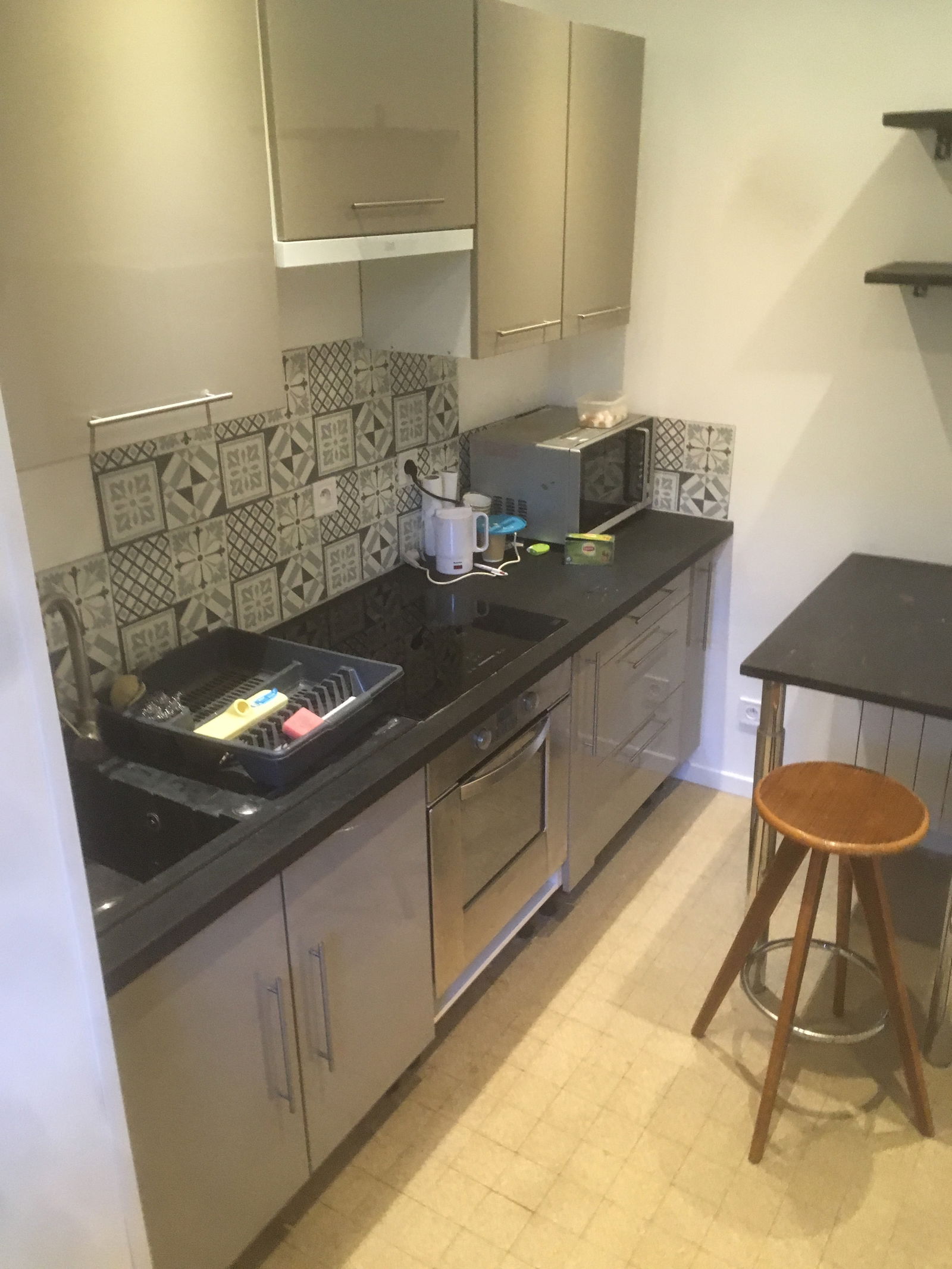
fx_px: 1063
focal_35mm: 29
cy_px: 634
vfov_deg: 61.7
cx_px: 476
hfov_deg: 48.2
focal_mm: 4.15
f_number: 2.2
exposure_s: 1/25
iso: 200
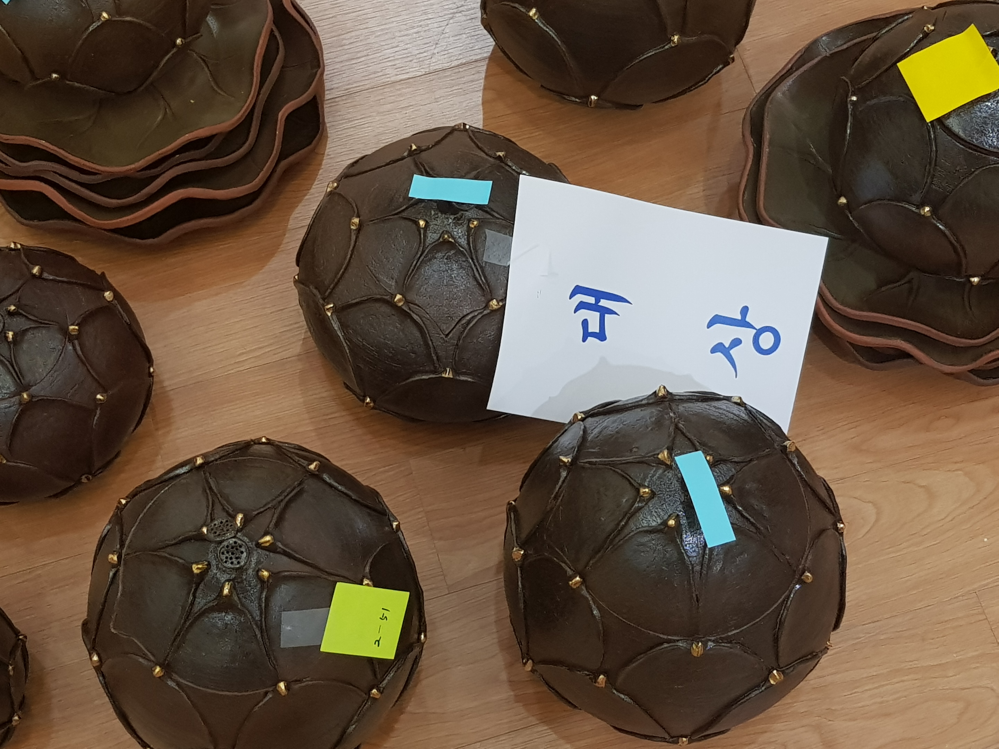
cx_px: 500
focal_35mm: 26
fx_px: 750
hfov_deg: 67.3
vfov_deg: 53.1
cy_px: 374
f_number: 1.7
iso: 100
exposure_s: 1/120
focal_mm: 4.2
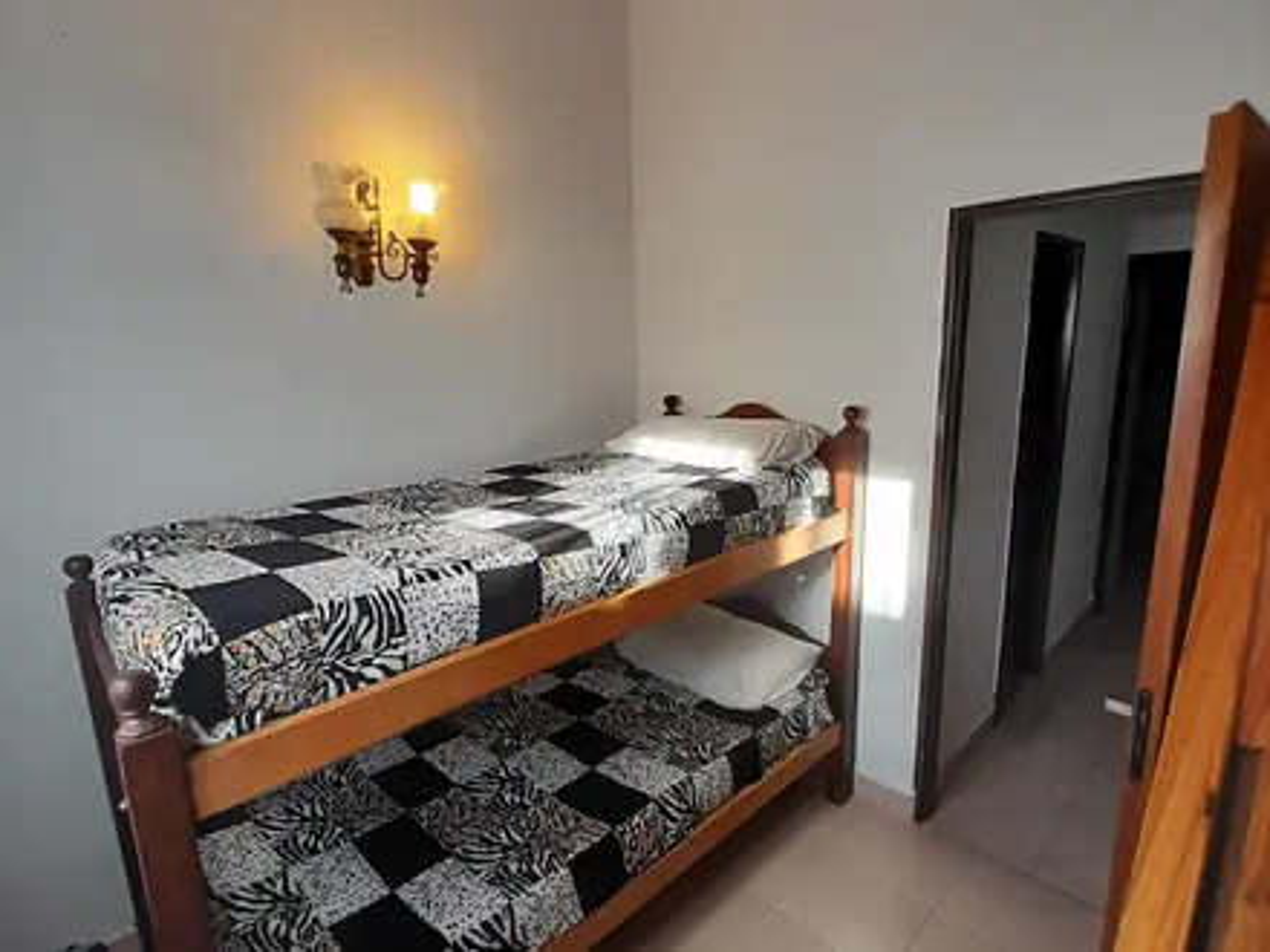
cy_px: 476
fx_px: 477
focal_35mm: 13
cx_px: 635
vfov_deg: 89.9
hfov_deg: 106.2
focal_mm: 1.13
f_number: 2.2
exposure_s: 1/50
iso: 50
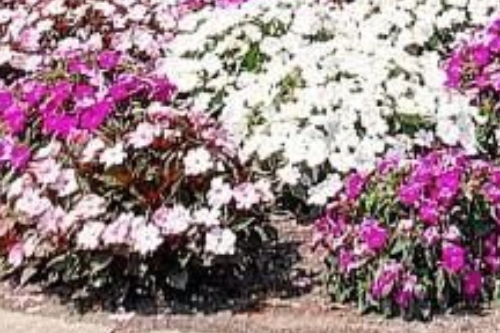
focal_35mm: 165
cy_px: -476
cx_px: 609
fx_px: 2291
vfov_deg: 7.7
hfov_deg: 12.2
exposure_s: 1/160
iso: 100
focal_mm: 8.4
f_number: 2.8
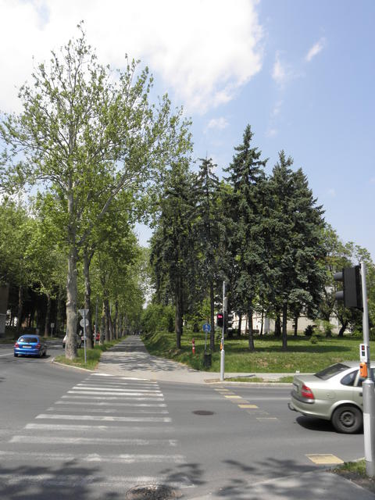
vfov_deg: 61.7
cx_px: 188
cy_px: 250
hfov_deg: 48.2
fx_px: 419
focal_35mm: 29
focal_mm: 5.16
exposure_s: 1/200
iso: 64
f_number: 5.6
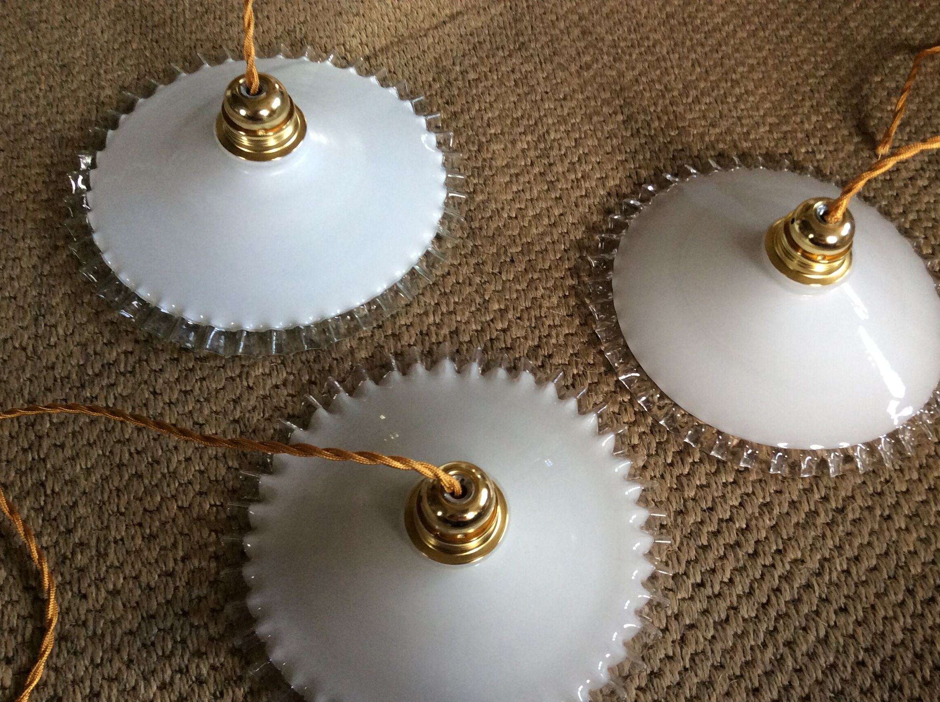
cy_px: 394
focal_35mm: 36
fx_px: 976
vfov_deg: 39.5
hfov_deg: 51.3
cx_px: 525
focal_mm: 3.3
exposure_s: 1/25
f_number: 2.4
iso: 80
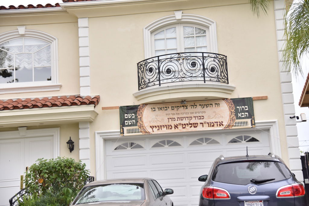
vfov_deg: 23.4
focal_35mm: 58
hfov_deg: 34.5
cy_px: 103
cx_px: 154
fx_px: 498
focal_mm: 58
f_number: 4
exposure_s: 1/500
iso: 250
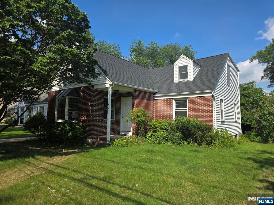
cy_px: 102
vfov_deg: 58.9
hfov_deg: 73.9
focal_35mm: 23
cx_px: 137
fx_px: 182
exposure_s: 1/5296
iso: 80
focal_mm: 6.3
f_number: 1.7
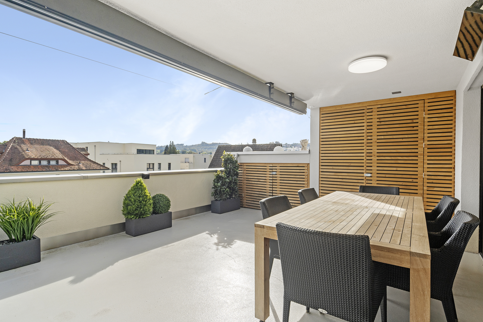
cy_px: 173
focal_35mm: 17
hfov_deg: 93.2
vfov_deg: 70.4
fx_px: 228
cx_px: 233
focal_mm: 14
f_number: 8
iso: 320
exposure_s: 1/400
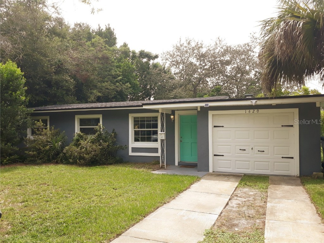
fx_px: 262
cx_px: 162
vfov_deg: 49.7
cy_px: 122
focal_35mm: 28
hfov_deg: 63.4
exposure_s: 1/810
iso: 40
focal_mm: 3.7
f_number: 1.7
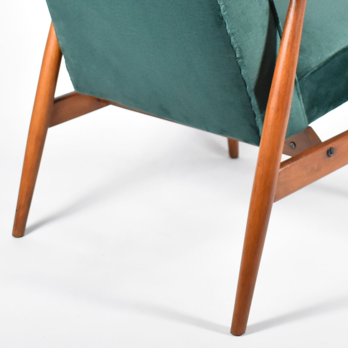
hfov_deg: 19.4
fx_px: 1013
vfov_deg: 19.2
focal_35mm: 89
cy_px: 54
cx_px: 219
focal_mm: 27
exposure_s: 1/125
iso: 1400
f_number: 4
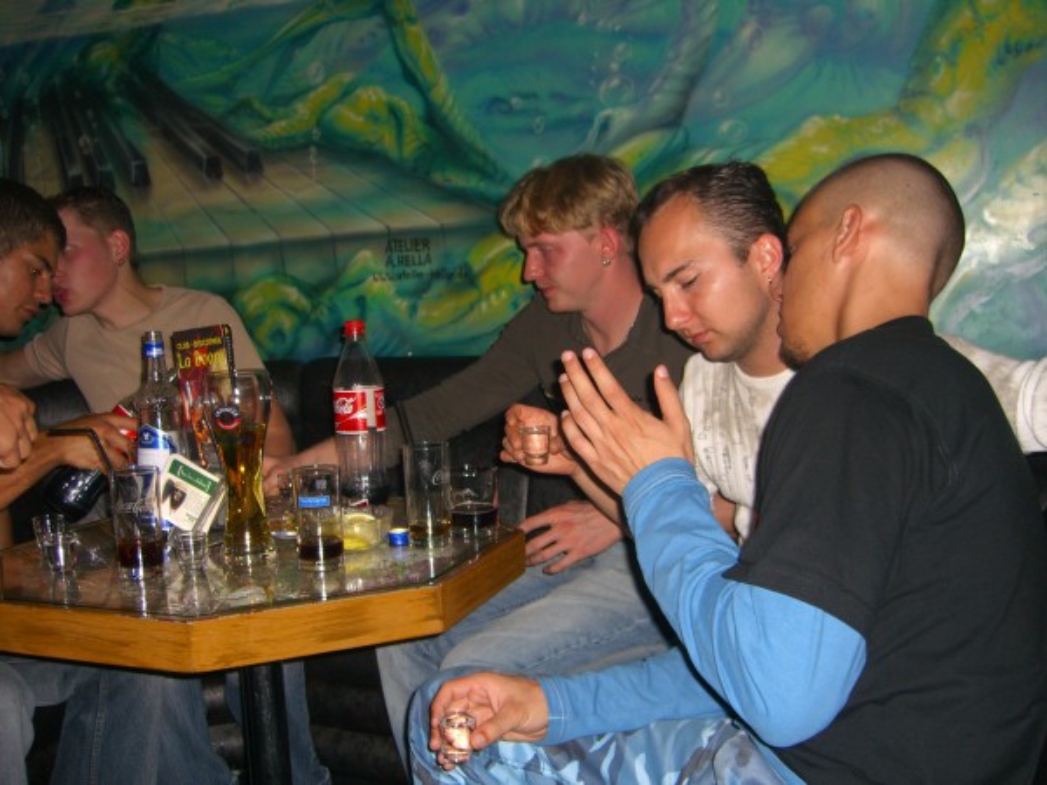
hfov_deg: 49.0
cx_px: 524
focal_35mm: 38
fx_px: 1149
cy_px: 392
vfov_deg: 37.7
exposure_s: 1/60
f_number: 2.8
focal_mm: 7.9
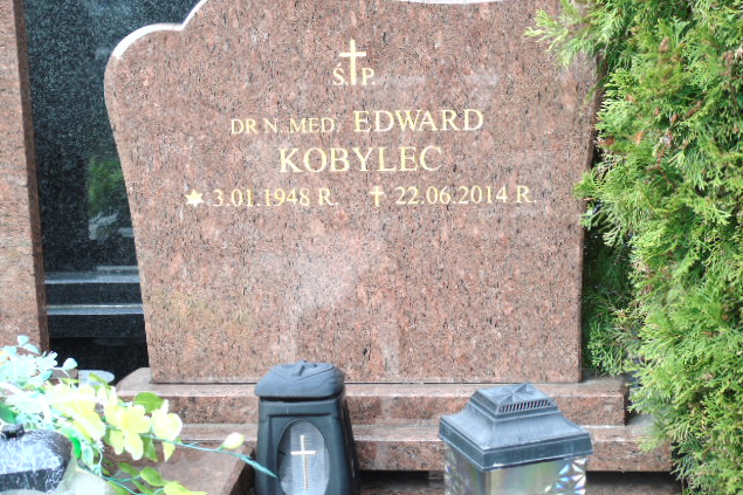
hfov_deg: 23.7
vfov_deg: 15.9
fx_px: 1774
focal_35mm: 86
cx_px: 372
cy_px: 249
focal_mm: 15
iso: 80
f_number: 4.1
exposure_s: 1/80
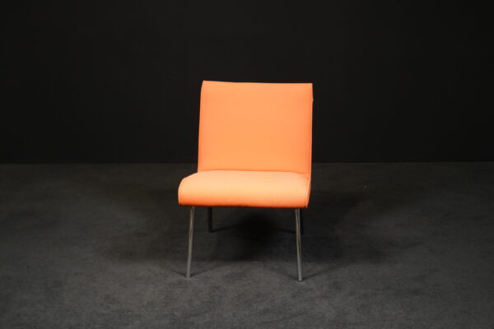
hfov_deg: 35.6
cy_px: 164
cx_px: 247
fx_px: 768
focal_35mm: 56
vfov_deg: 24.2
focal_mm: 56
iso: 4000
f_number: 7.1
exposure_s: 1/100
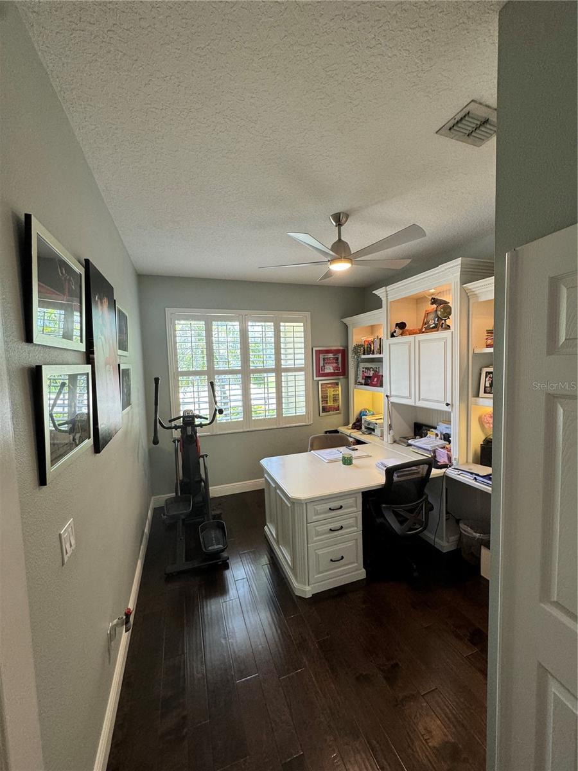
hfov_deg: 85.7
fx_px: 312
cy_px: 386
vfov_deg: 102.1
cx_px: 289
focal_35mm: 14
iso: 160
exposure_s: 1/120
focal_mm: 2.22
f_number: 2.2
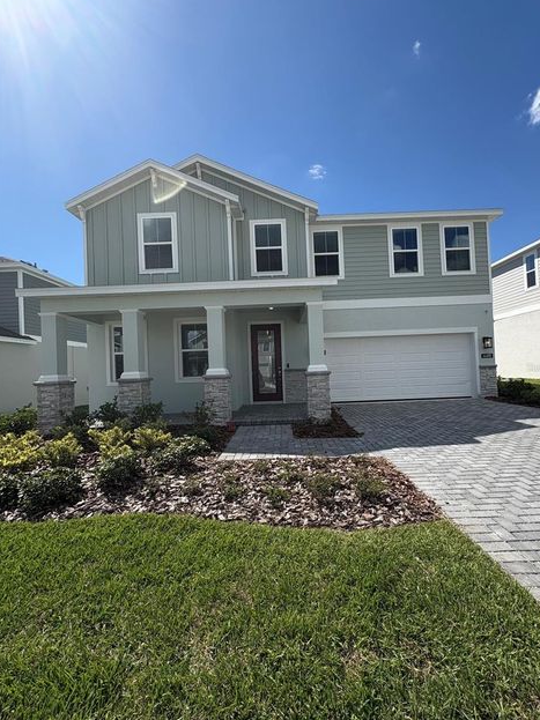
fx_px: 312
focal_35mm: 15
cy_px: 367
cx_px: 283
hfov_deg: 81.7
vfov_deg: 98.2
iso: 40
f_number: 2.2
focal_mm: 2.22
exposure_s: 1/2028
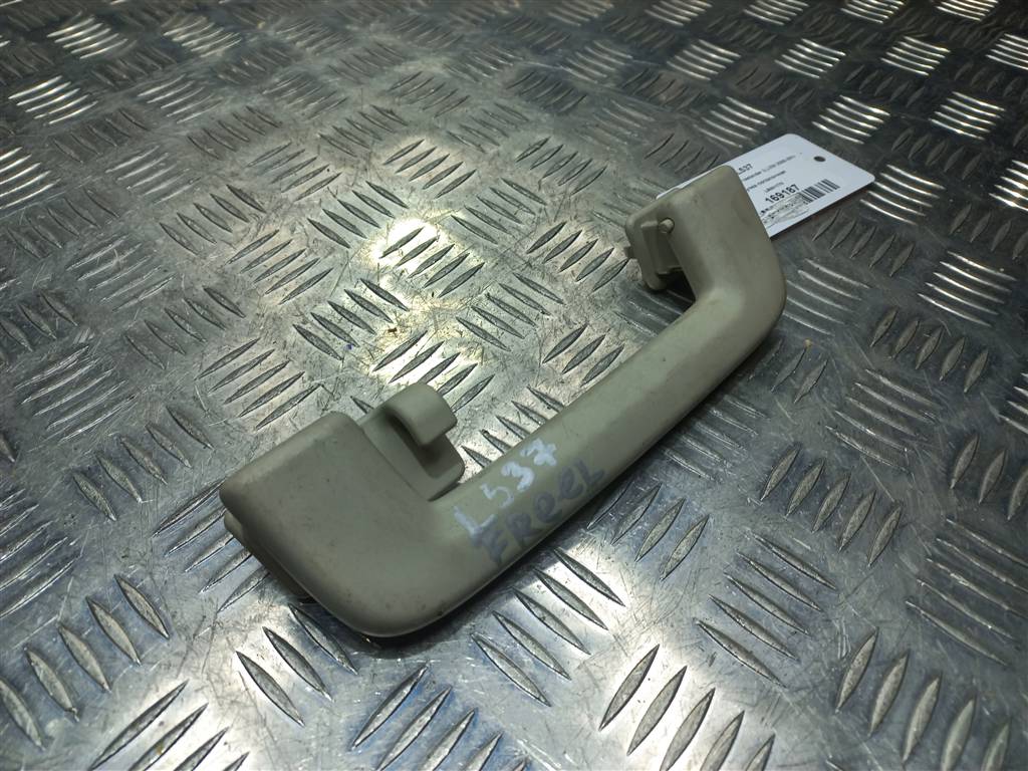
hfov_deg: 69.4
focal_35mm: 25
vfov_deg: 54.9
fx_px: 742
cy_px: 386
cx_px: 514
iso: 25
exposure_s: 1/100
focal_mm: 4.6
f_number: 1.8
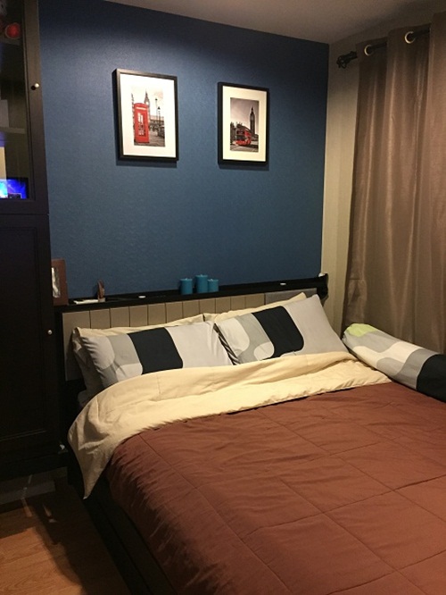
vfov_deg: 61.6
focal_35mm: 29
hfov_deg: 48.3
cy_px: 298
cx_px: 223
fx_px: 498
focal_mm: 4.15
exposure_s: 1/15
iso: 250
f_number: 2.2
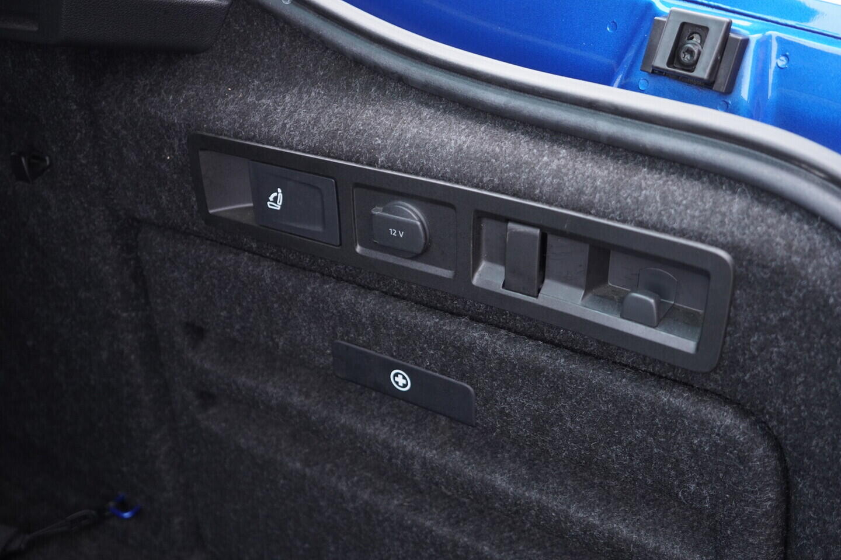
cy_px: 280
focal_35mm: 36
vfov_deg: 36.9
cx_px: 420
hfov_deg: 53.1
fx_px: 841
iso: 500
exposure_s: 1/40
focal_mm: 24
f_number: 2.8
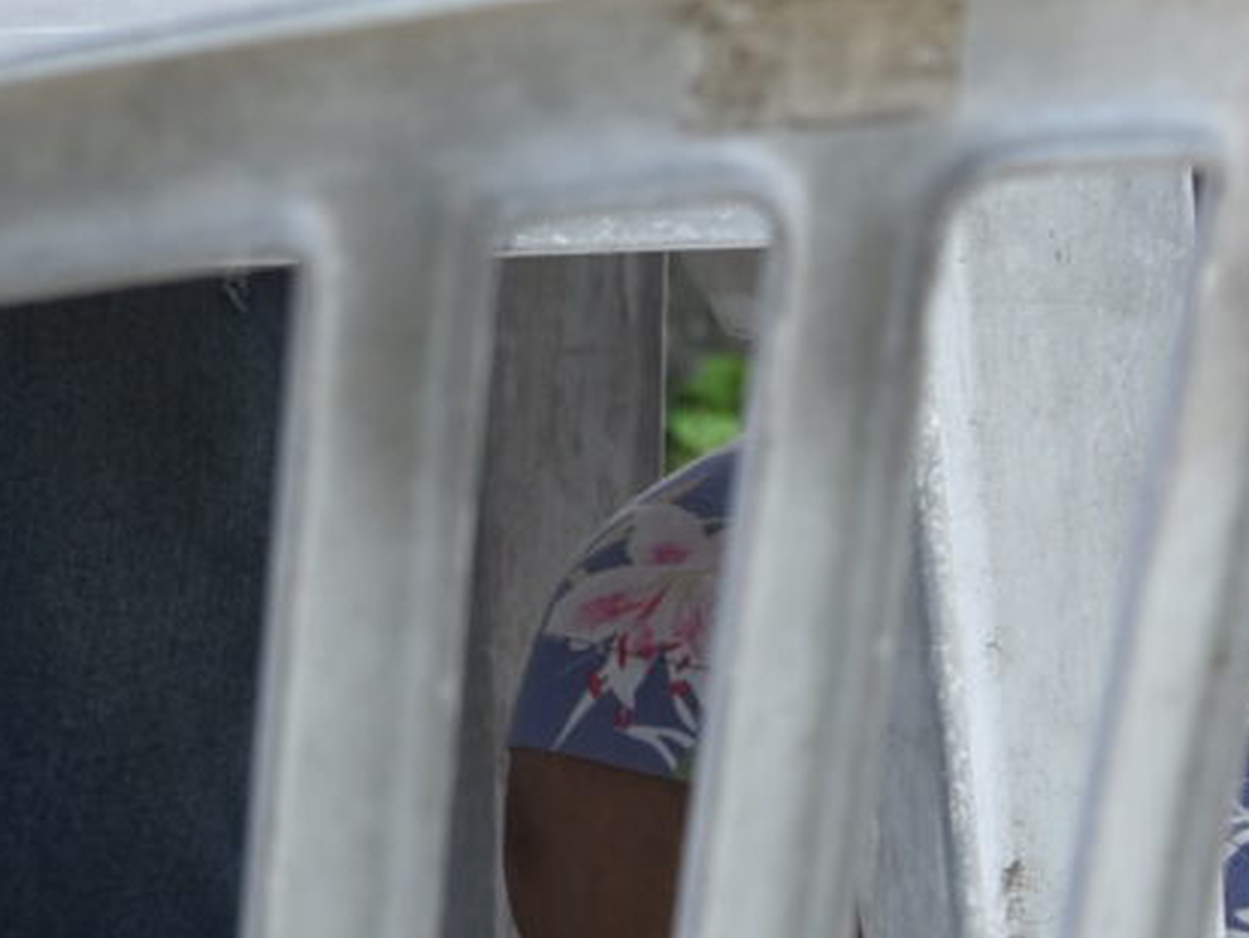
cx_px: -693
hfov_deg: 3.2
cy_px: -540
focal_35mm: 626
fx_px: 22594
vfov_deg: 2.4
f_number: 6.3
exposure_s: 1/160
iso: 200
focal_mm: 105
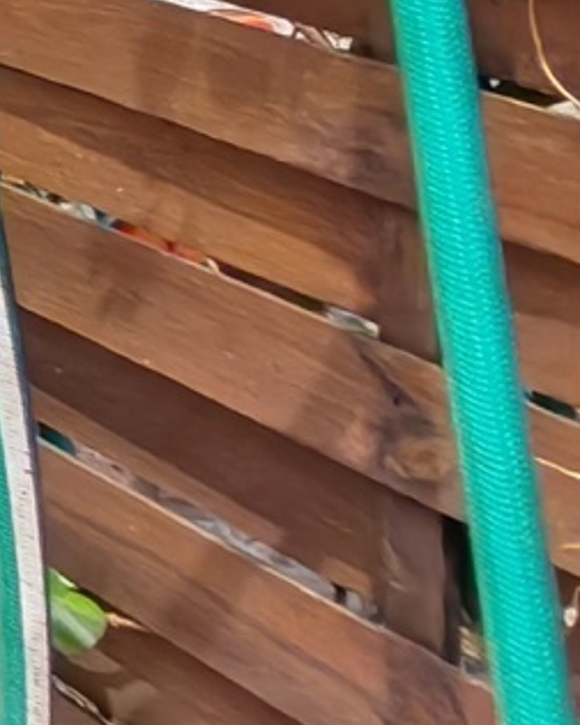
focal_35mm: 103
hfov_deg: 8.0
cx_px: -1795
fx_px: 2210
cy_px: -667
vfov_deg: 15.4
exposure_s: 1/319
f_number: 2
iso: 50
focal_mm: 1.82
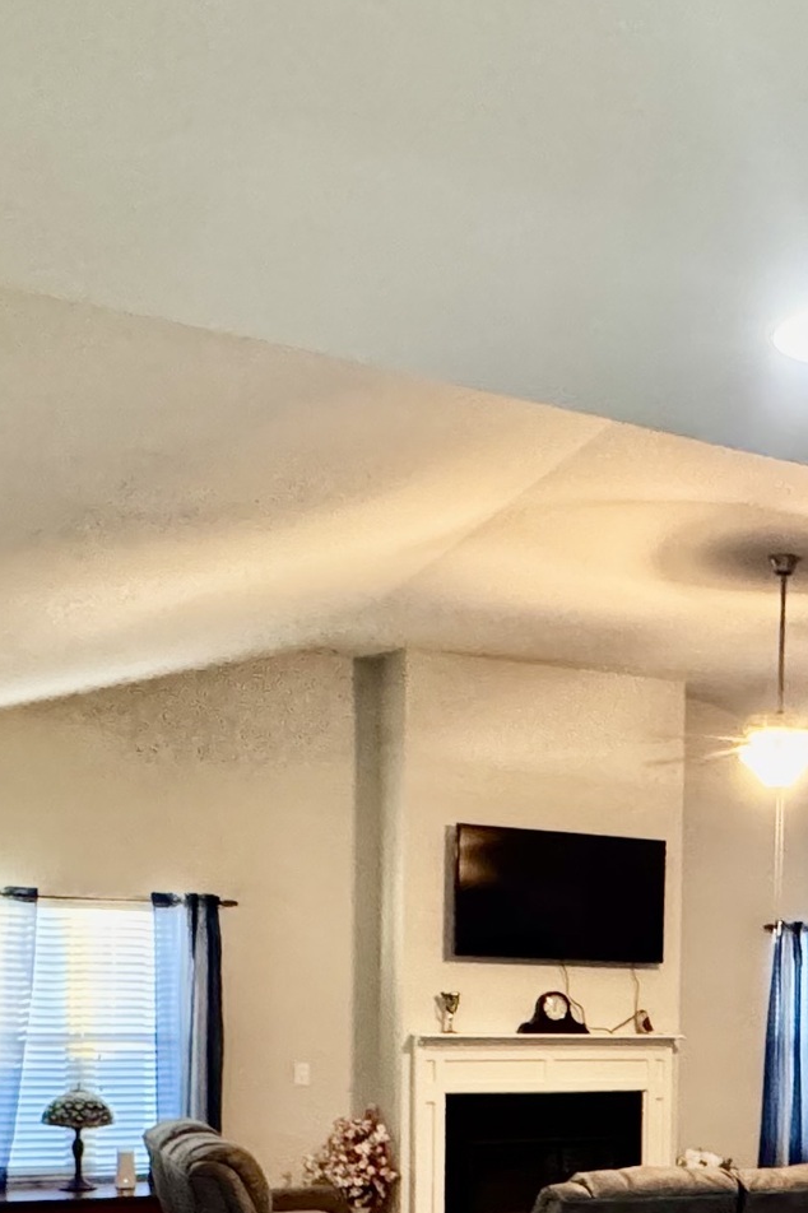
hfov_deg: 26.9
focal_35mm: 47
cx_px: 830
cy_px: 1069
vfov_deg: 39.2
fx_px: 1583
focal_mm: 2.22
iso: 800
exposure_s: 1/60
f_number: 2.2
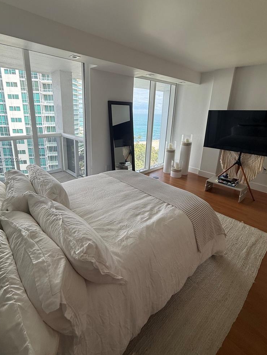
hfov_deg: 74.4
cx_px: 116
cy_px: 160
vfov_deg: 90.7
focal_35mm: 17
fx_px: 175
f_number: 2.2
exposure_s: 1/161
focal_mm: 2.22
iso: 50
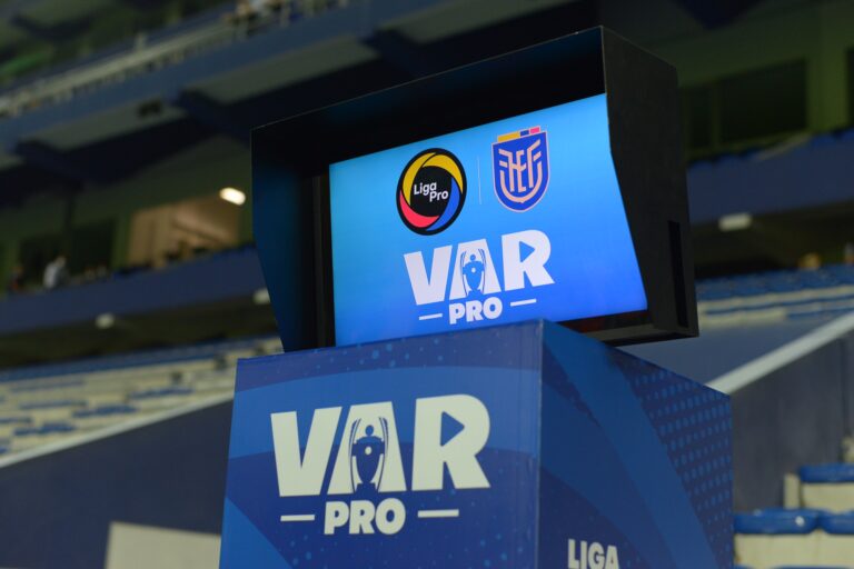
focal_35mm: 50
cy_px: 284
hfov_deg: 39.6
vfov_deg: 27.0
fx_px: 1186
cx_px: 427
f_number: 2.8
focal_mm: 50
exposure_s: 1/1000
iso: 1600
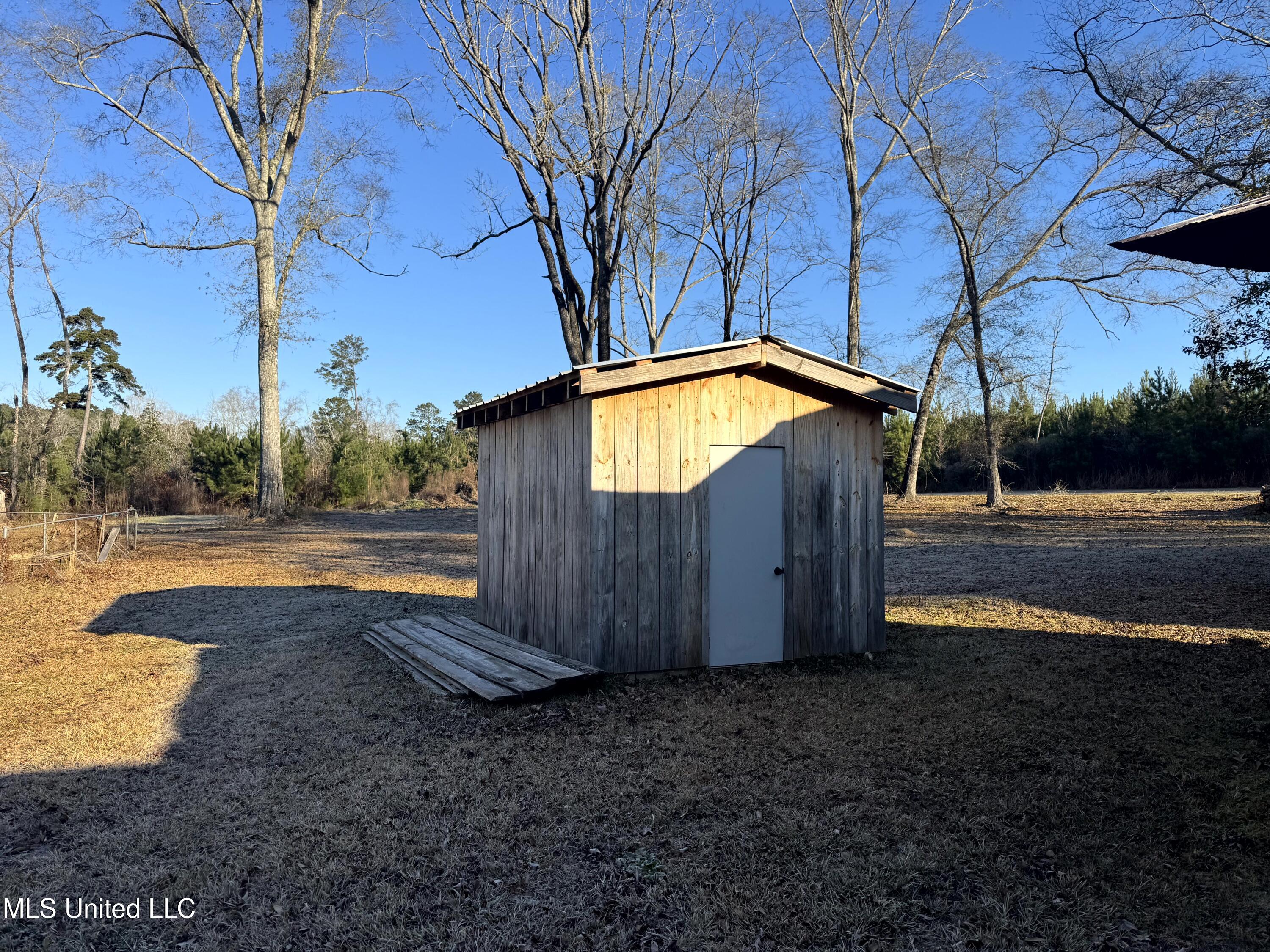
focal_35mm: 24
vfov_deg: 56.8
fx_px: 881
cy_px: 476
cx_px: 635
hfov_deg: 71.6
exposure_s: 1/2506
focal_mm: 6.76
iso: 80
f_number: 1.78
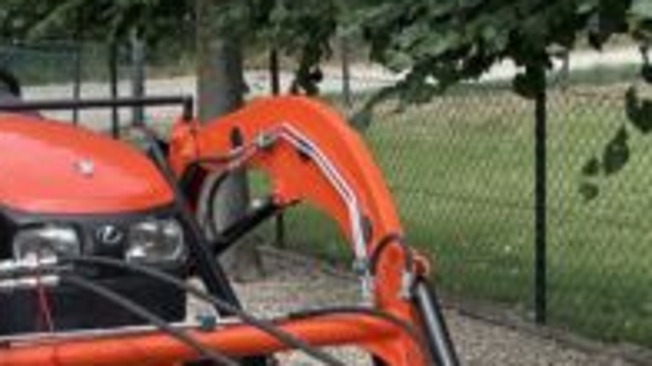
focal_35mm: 101
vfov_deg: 11.8
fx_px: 1745
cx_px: 193
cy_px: 401
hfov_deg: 21.0
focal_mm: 4.2
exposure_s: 1/2681
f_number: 1.6
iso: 32
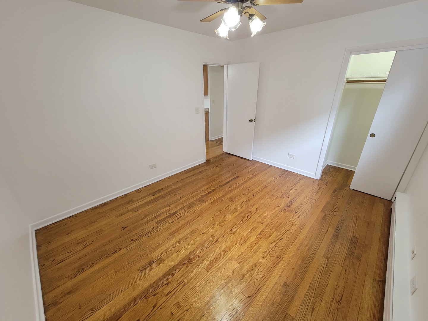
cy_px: 160
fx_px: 161
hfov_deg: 106.2
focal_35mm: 13
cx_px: 214
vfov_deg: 89.9
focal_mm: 2.2
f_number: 2.2
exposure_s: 1/60
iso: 250
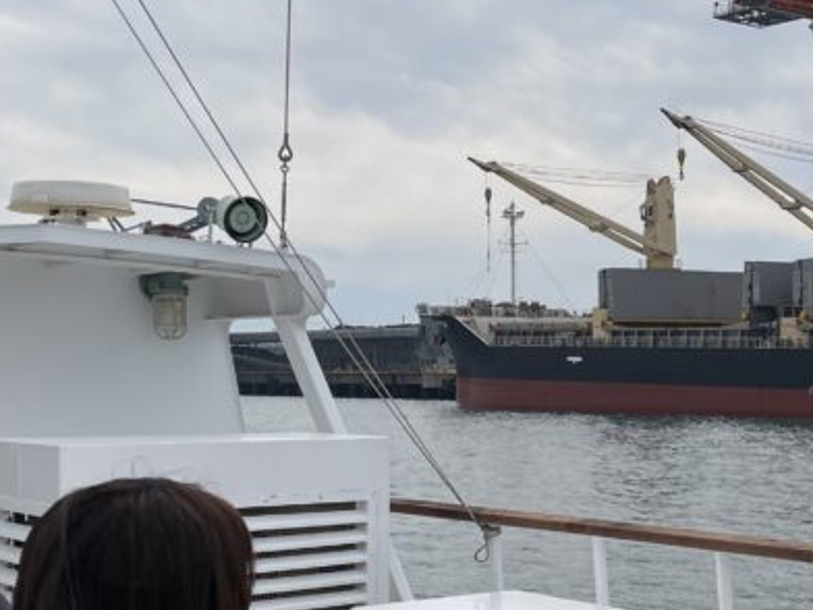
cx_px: 639
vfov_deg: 21.5
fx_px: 1597
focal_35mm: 68
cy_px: 411
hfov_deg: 28.0
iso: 32
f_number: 1.6
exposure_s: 1/4717
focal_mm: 5.1
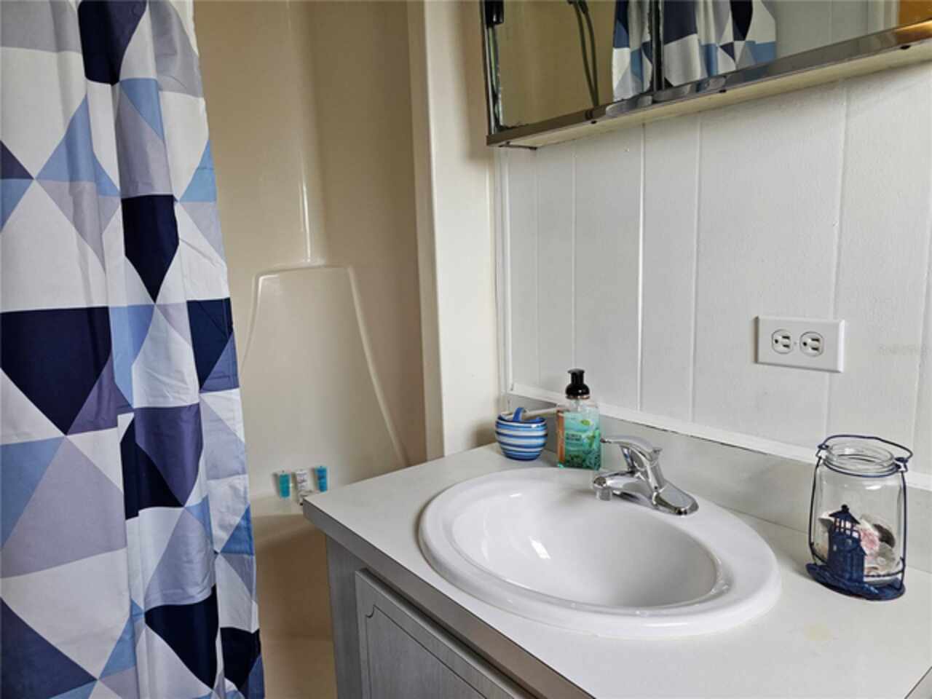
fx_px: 619
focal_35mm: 23
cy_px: 350
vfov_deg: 58.9
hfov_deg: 73.9
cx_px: 466
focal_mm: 6.3
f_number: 1.7
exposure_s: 1/120
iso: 200
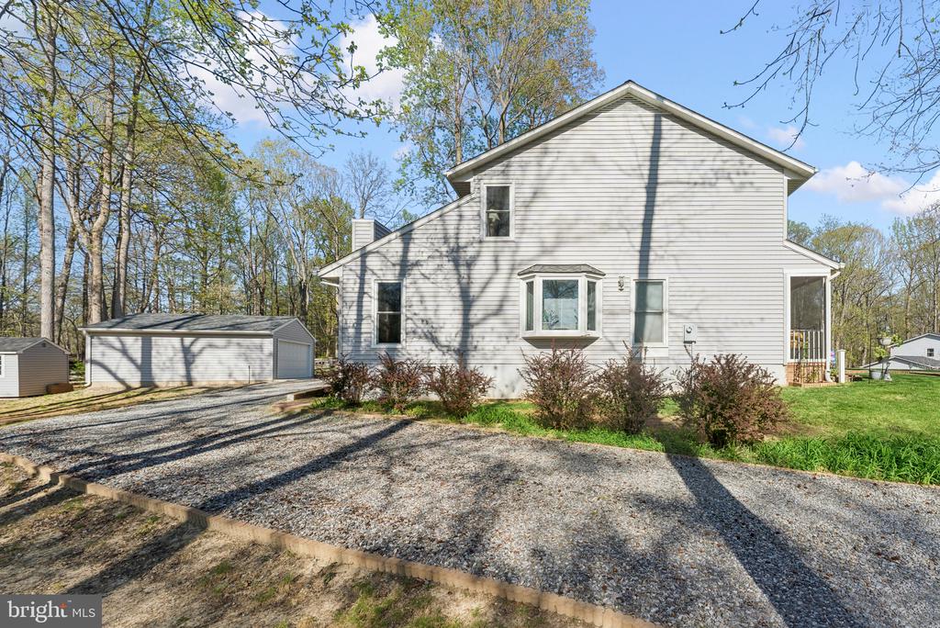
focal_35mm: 14
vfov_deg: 81.3
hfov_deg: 104.2
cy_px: 314
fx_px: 366
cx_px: 470
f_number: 8
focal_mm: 14
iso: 160
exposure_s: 1/500
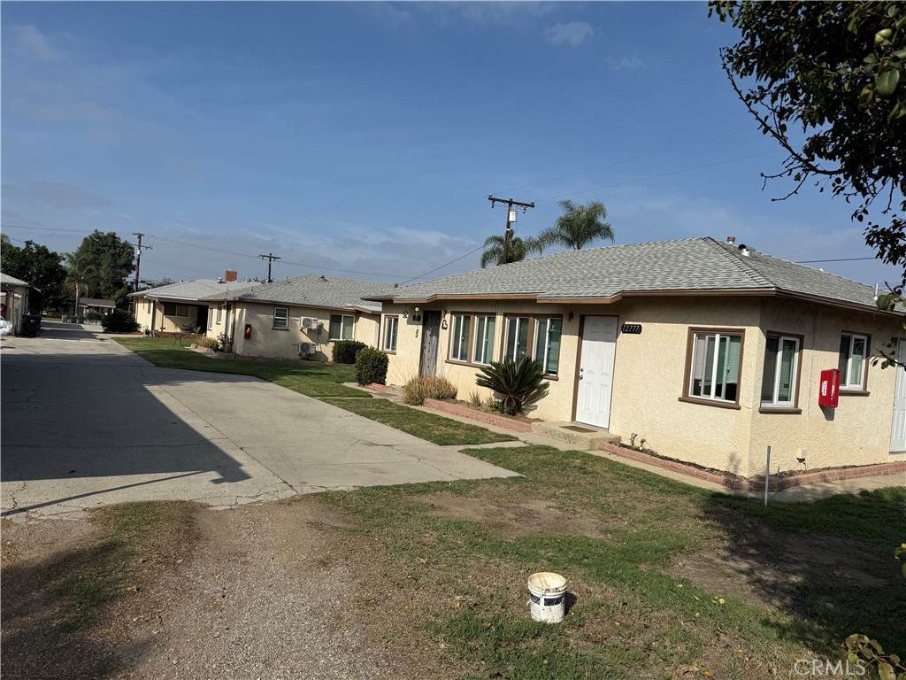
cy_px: 340
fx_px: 628
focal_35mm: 24
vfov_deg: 56.8
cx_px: 453
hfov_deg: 71.6
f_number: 1.78
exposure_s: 1/9091
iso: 80
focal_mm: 6.76
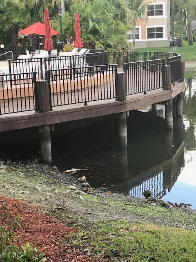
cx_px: 98
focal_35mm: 57
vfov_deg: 33.8
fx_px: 430
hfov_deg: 25.7
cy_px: 131
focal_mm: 6.6
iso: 25
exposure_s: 1/60
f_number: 2.8
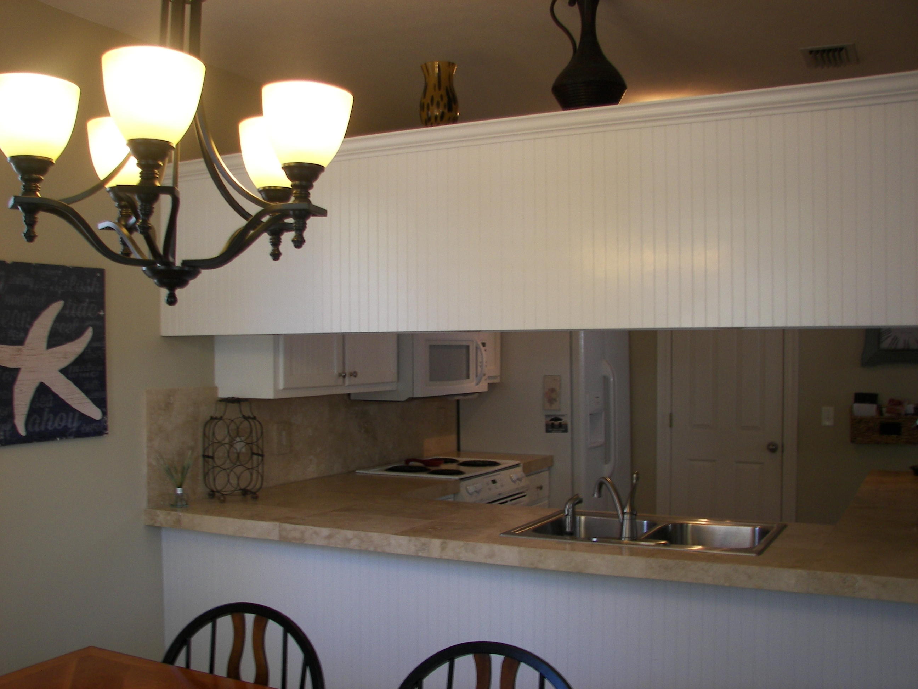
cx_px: 459
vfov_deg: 39.7
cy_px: 344
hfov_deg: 51.4
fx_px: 955
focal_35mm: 36
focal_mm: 6
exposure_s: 1/30
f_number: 2.8
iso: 64
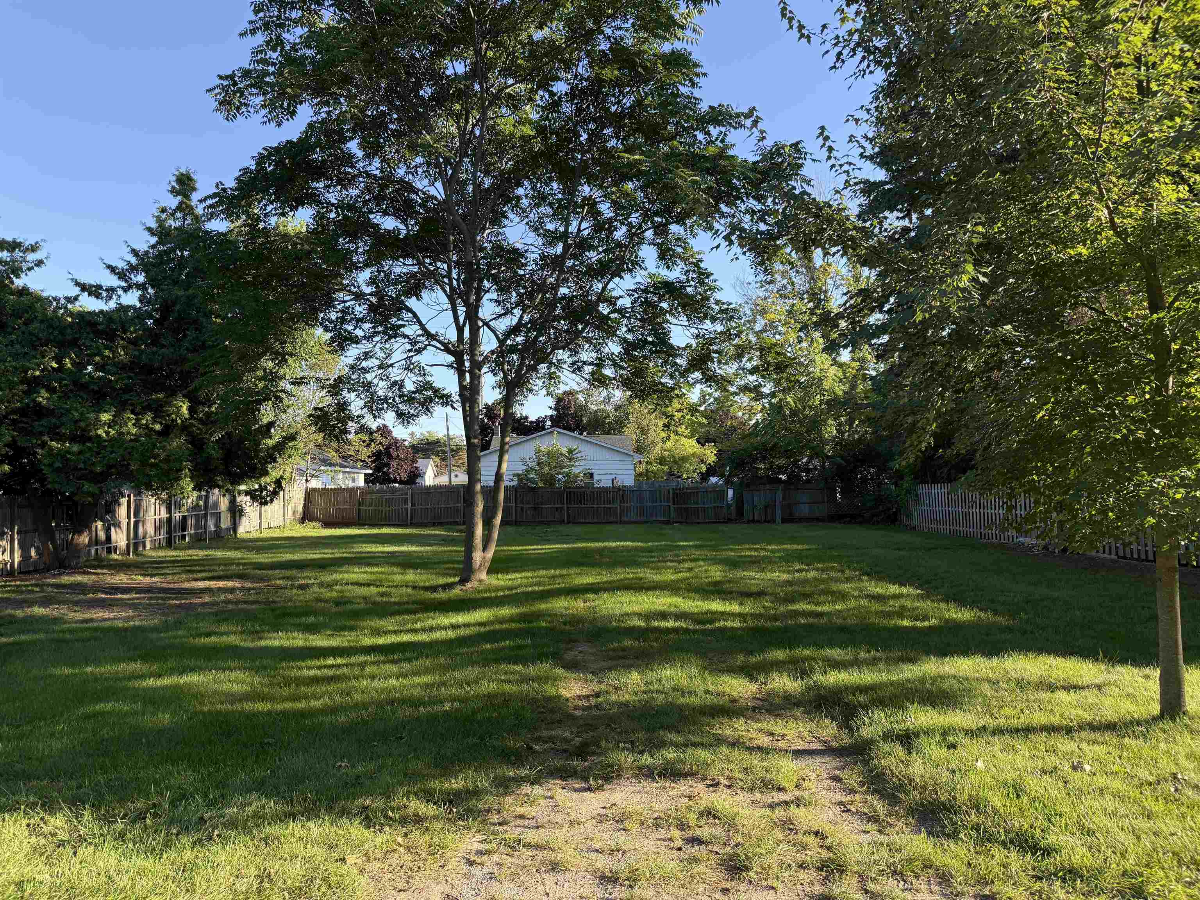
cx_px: 600
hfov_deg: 71.6
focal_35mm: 24
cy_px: 450
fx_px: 832
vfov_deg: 56.8
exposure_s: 1/909
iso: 100
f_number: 1.78
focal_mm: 6.76
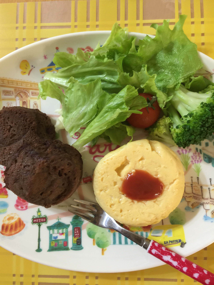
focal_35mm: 29
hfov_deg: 48.2
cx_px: 107
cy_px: 142
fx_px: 239
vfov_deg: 61.7
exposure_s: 1/4
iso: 64
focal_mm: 4.15
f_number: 2.2
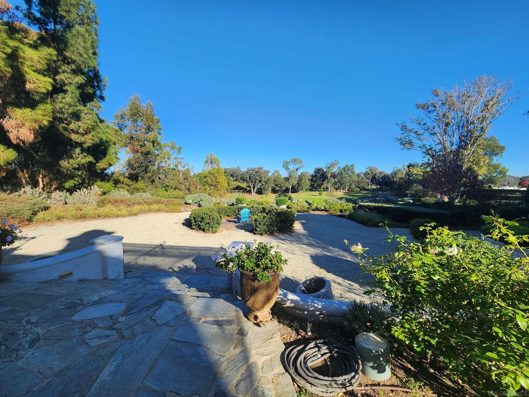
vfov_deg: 89.9
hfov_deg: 106.2
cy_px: 198
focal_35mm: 13
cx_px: 264
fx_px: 199
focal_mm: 2.2
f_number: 2.2
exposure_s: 1/1073
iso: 50
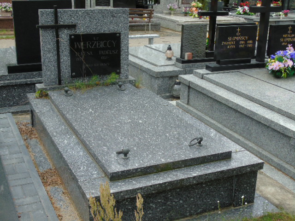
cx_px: 148
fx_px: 392
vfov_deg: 31.5
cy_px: 110
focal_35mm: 46
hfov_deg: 41.2
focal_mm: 8.2
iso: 80
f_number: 4.1
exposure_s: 1/250
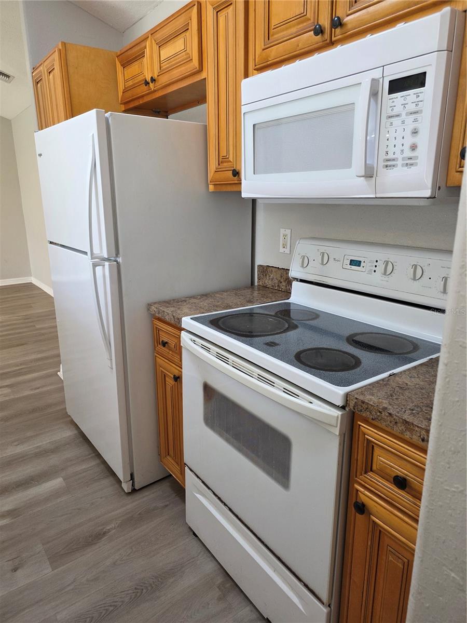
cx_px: 234
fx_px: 414
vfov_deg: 73.9
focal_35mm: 23
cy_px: 312
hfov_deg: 58.9
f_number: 1.7
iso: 320
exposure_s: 1/120
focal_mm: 6.3
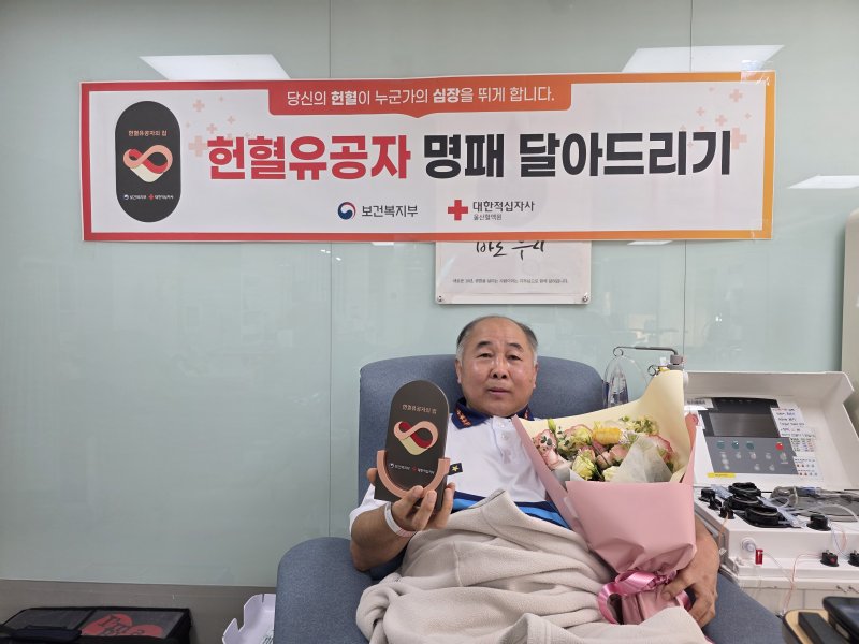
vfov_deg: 58.9
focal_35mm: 23
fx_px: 571
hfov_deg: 73.9
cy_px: 322
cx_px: 430
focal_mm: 6.3
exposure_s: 1/120
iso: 64
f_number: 1.7
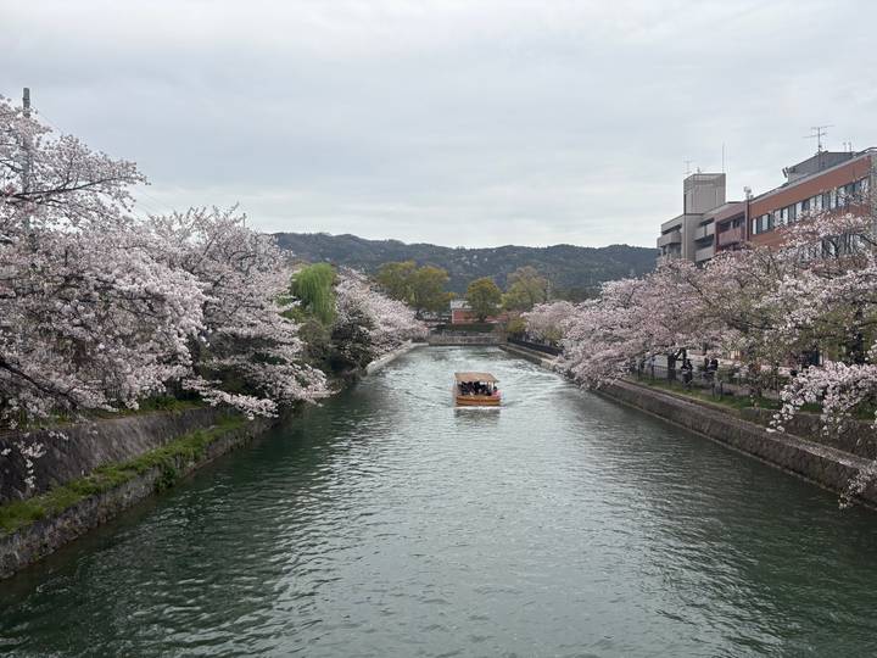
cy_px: 329
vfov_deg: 53.1
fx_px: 659
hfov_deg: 67.3
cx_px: 438
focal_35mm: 26
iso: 50
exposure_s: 1/1550
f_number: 1.6
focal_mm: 5.96
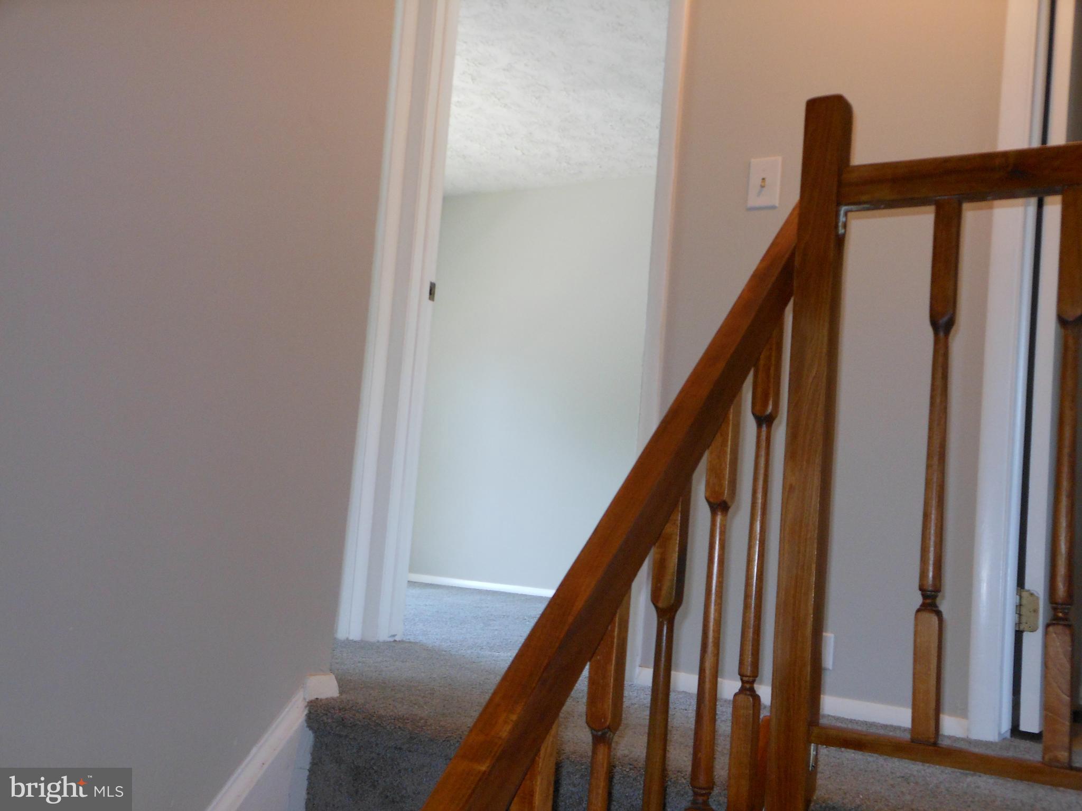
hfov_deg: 49.0
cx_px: 541
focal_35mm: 38
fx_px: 1188
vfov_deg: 37.7
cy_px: 406
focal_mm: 6.8
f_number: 3.6
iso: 250
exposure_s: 1/30
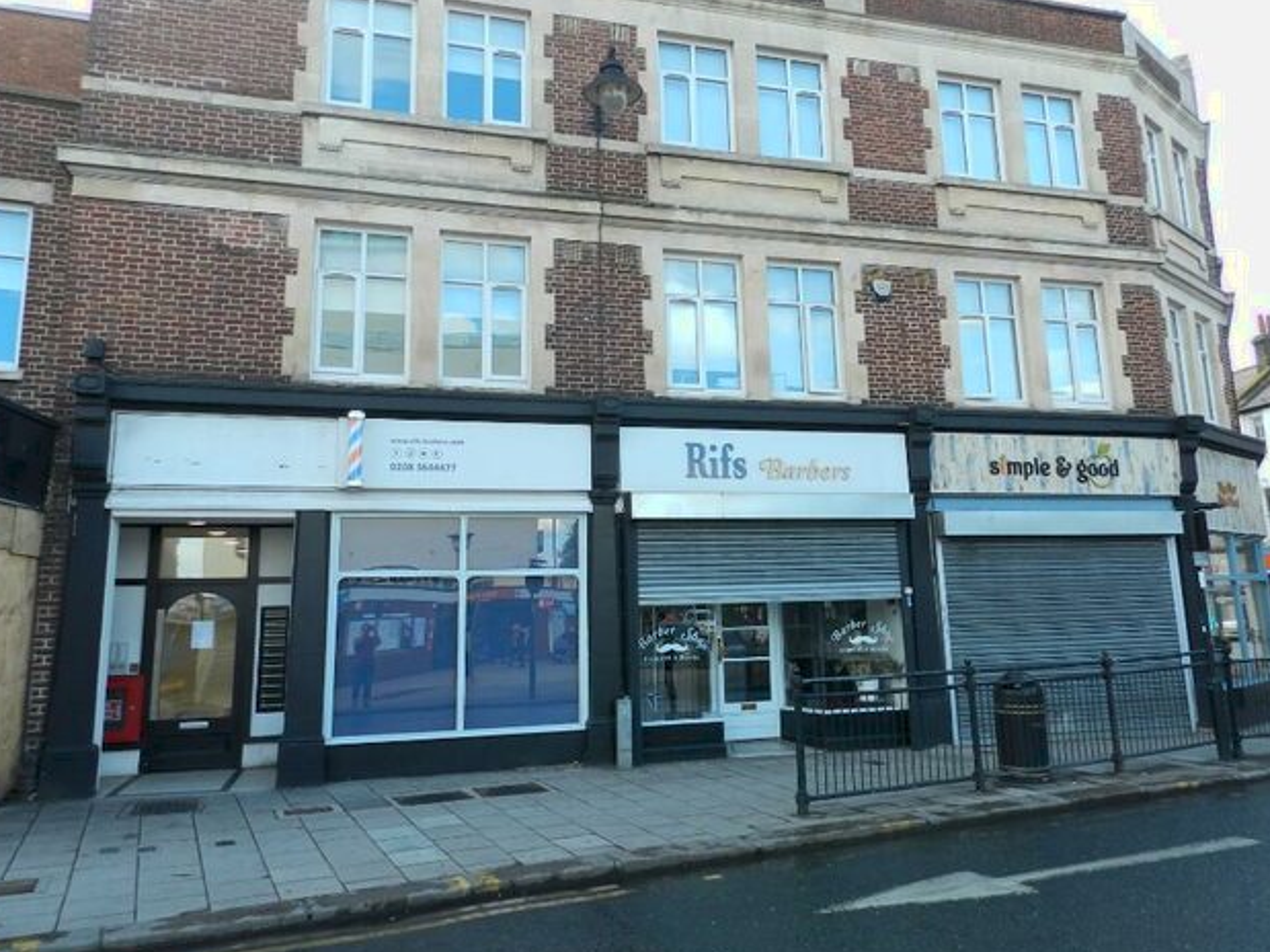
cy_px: 434
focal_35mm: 26
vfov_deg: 53.0
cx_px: 659
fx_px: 954
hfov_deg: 67.3
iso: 160
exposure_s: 1/250
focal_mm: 4
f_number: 3.4
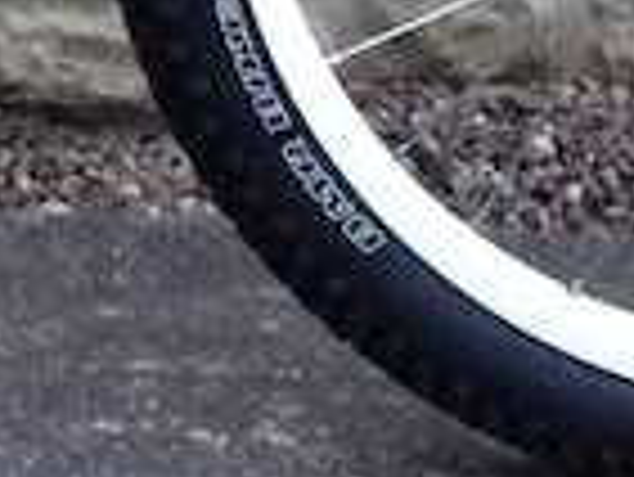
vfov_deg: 7.4
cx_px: -513
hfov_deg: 10.0
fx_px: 3428
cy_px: -711
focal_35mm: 187
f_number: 2.4
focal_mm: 4.13
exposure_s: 1/15
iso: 500
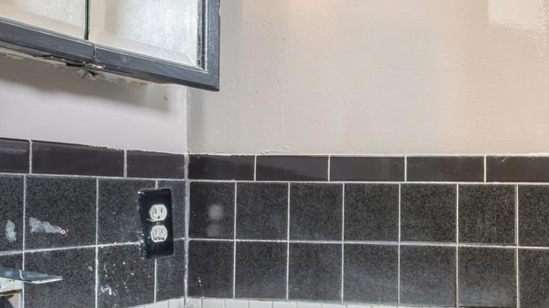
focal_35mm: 38
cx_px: 579
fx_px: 553
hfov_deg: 43.2
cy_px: 208
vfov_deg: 30.9
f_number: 14
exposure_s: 2.5
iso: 640
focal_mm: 15
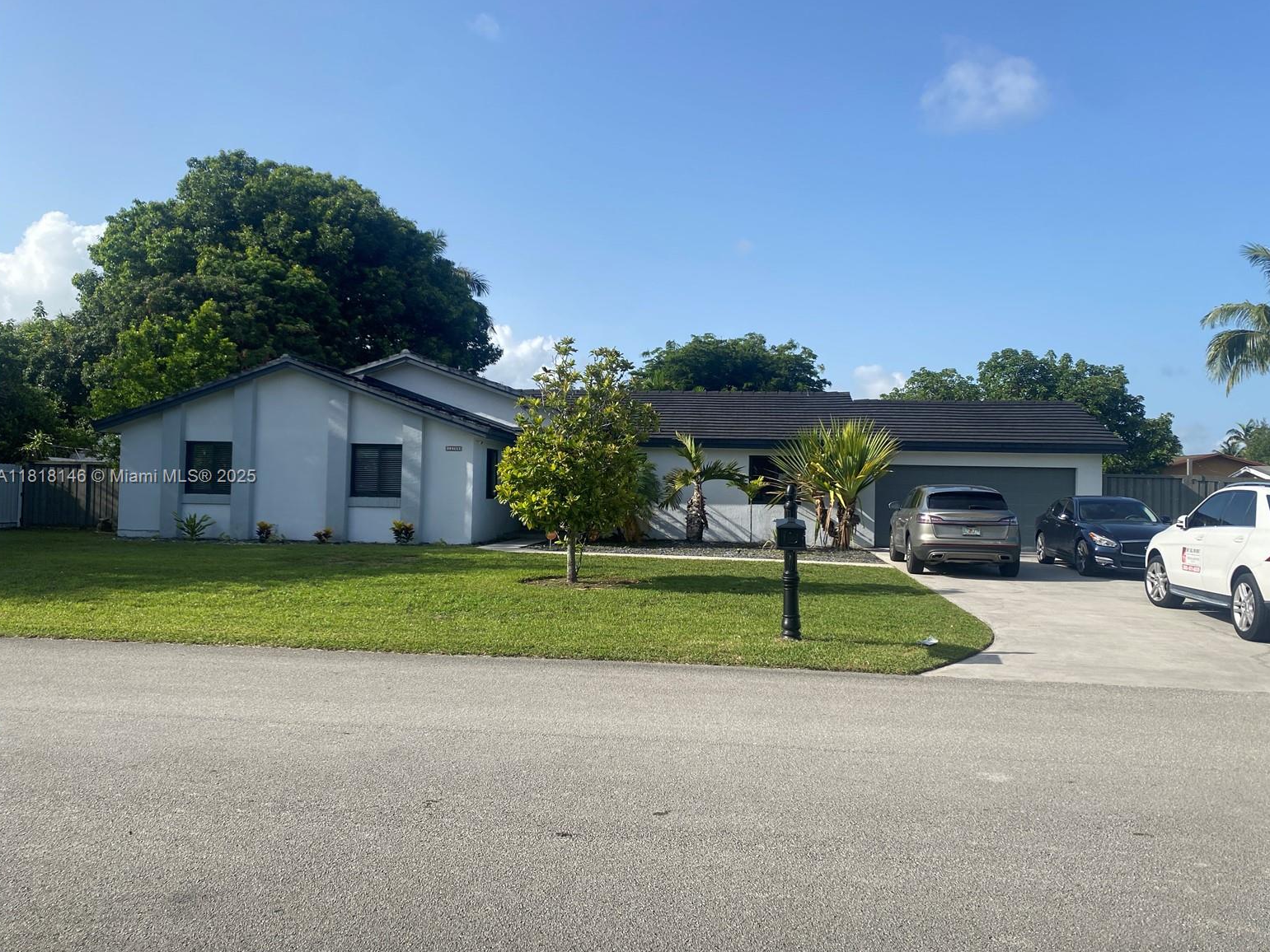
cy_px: 478
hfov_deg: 65.3
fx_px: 991
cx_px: 652
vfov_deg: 51.4
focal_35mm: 27
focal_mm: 4.25
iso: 32
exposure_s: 1/2625
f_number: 1.8
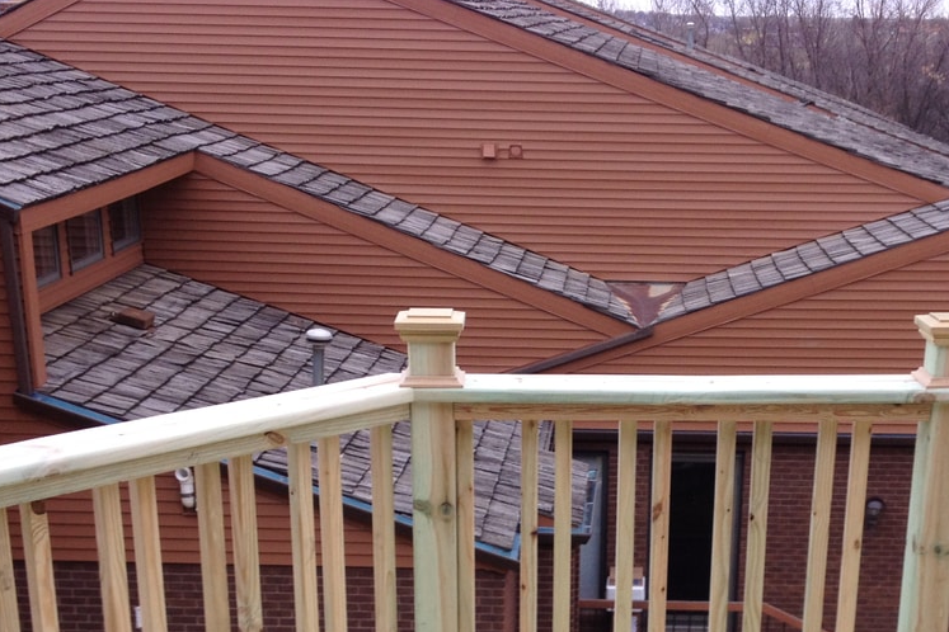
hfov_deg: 30.7
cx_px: 637
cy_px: 622
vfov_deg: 20.3
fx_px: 1713
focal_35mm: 65
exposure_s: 1/162
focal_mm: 4.28
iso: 64
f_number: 2.4
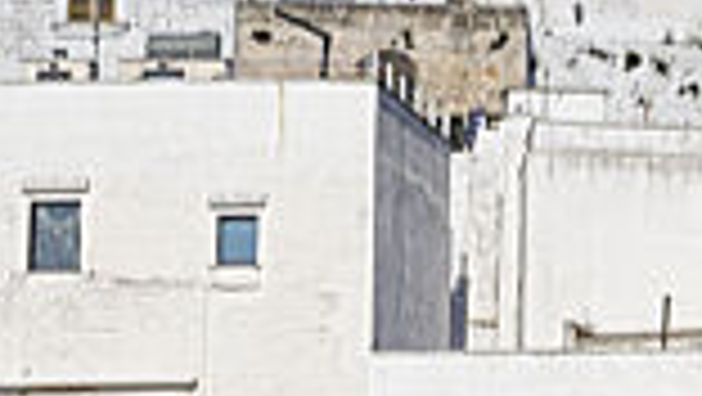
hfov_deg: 2.6
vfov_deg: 1.5
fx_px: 15349
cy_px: -990
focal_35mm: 824
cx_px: 896
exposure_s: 1/1000
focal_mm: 102
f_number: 7.1
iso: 100
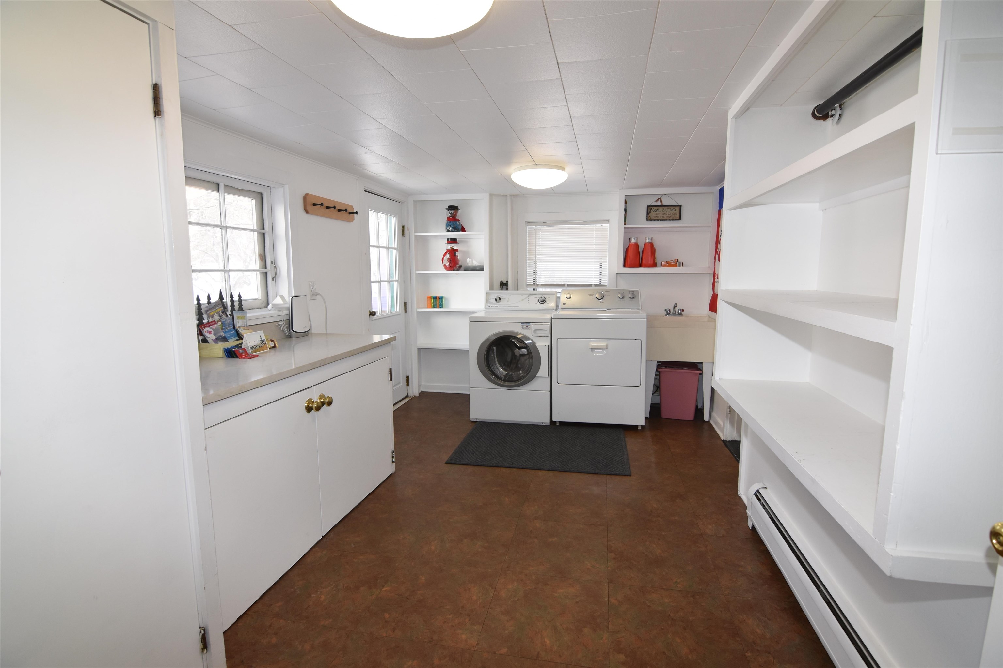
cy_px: 334
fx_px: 460
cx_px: 502
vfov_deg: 72.1
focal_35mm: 16
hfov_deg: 95.0
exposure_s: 1/125
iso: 500
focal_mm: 11
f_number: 5.6
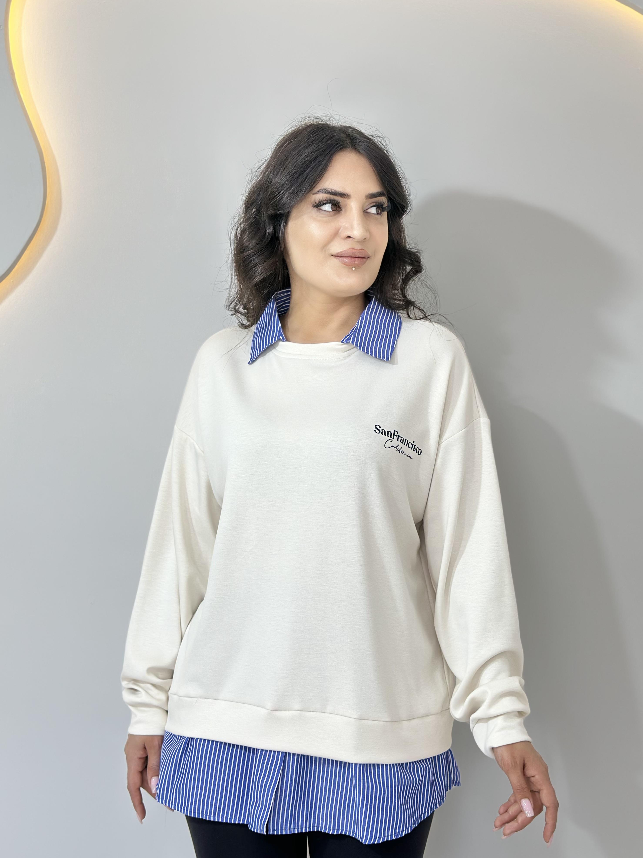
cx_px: 322
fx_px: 1214
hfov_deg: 29.7
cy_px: 429
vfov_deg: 38.9
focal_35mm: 49
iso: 80
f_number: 1.78
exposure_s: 1/100
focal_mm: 6.86
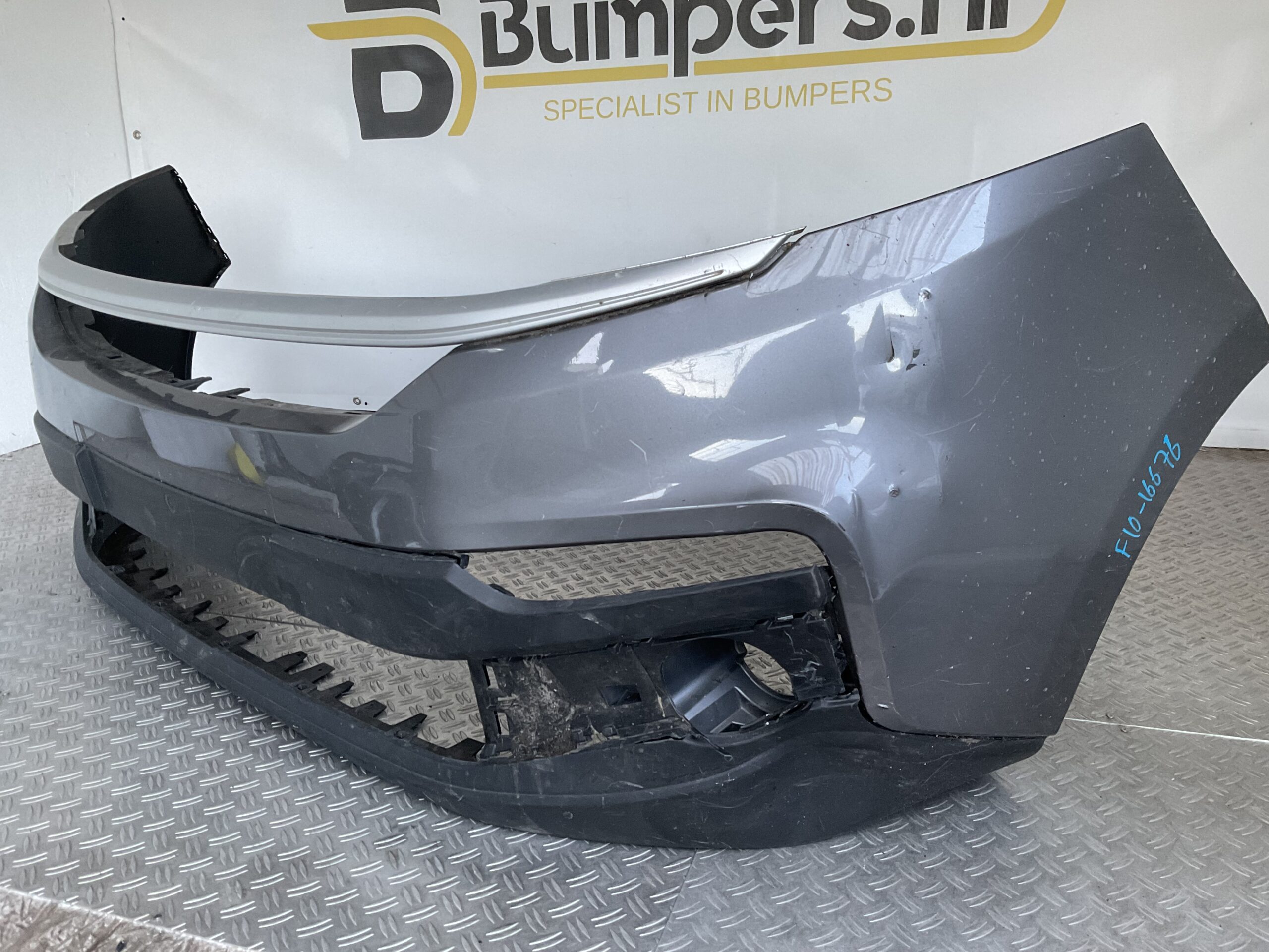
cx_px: 634
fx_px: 1063
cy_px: 476
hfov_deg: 61.7
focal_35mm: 29
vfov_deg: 48.2
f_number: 1.8
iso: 80
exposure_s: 1/60
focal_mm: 3
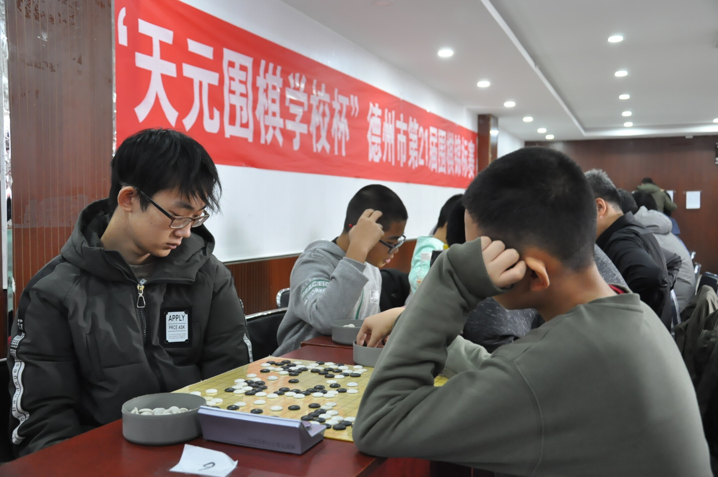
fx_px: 717
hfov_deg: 53.2
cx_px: 359
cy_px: 238
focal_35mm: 36
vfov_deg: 36.8
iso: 1600
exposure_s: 1/25
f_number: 4
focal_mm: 24
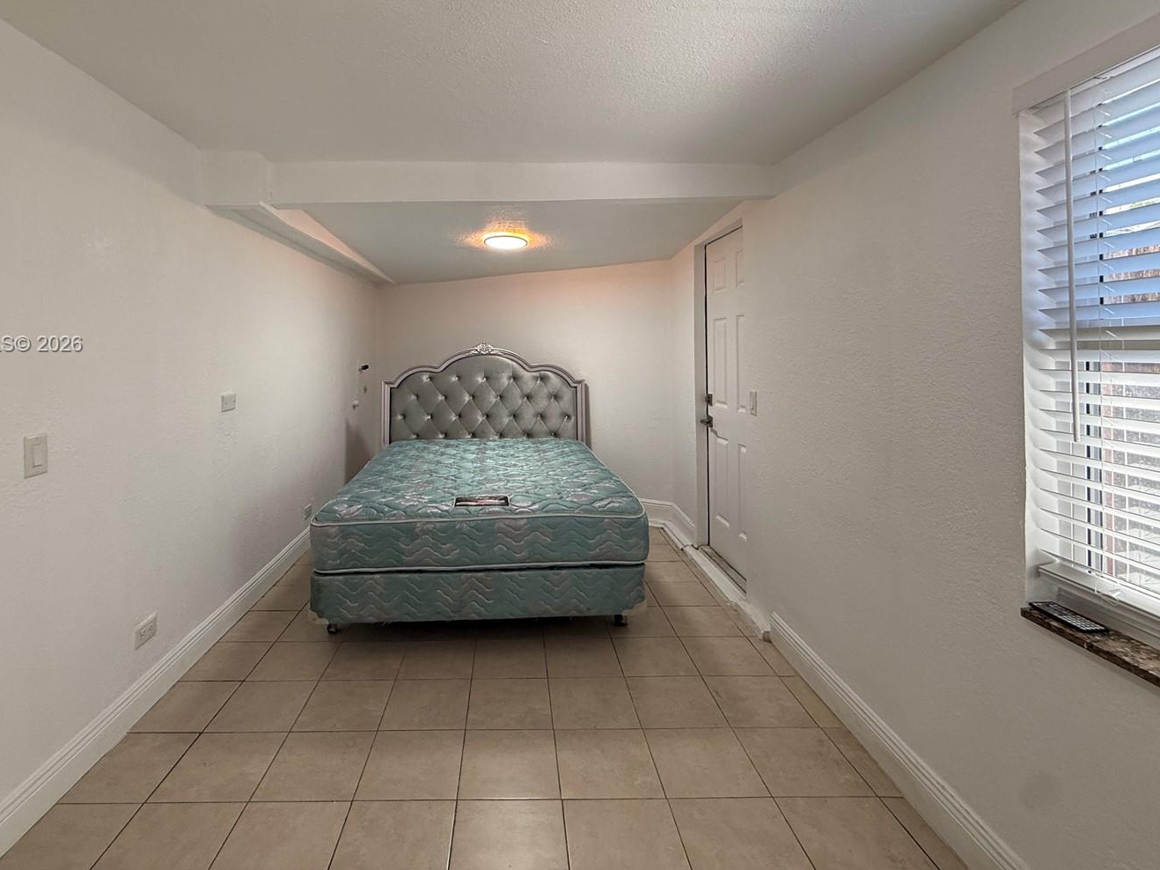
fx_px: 570
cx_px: 512
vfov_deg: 73.8
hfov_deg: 90.6
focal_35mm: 17
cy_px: 345
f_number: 2.2
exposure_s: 1/120
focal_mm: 2.22
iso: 200
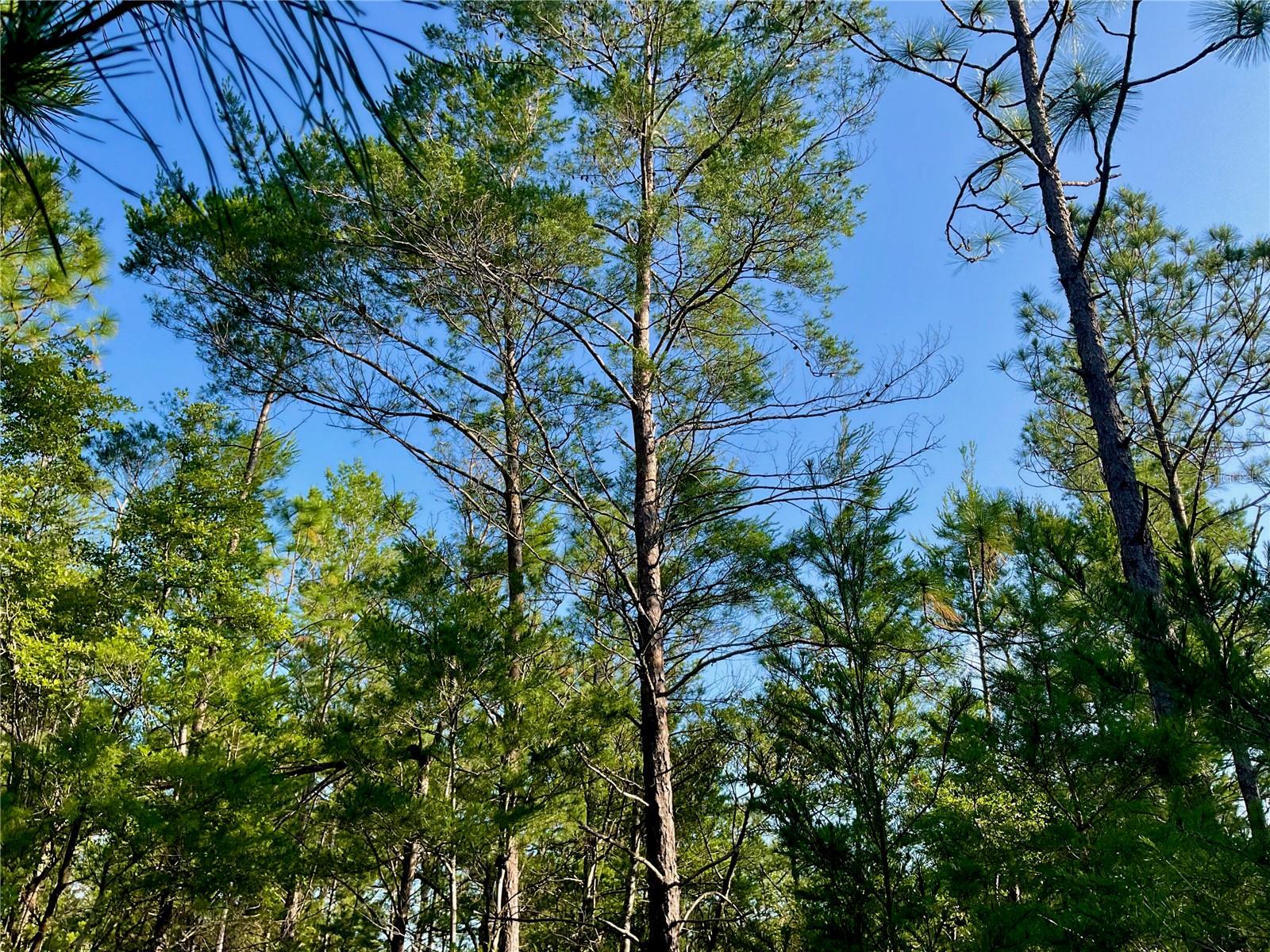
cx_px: 635
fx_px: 1064
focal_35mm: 29
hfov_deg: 61.7
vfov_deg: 48.2
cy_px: 476
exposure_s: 1/691
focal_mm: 3
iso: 16
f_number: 1.8
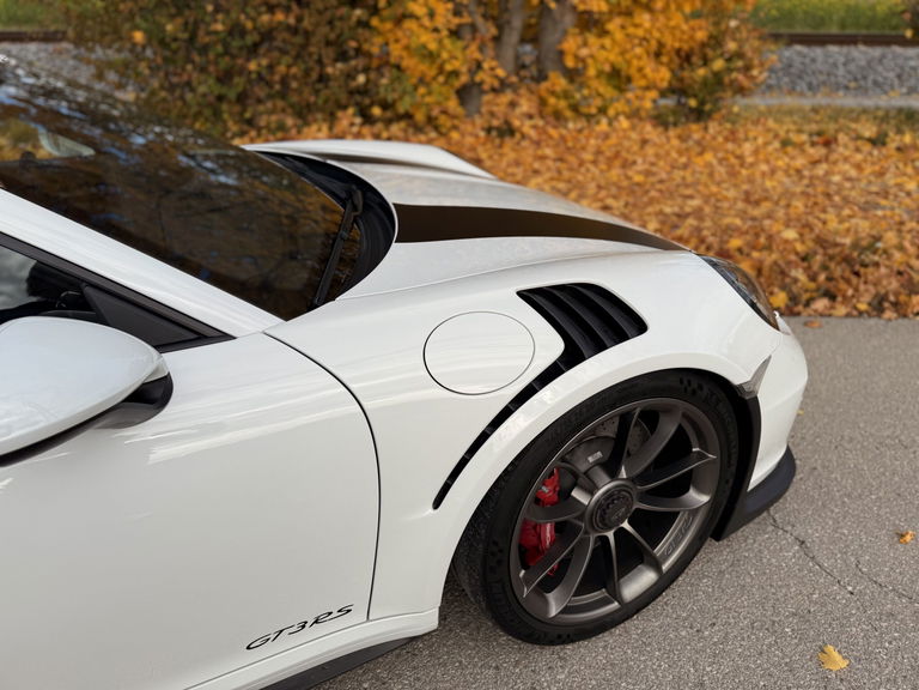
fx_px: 637
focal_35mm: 24
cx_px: 460
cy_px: 345
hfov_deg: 71.6
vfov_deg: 56.8
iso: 80
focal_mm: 6.76
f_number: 1.78
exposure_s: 1/4673
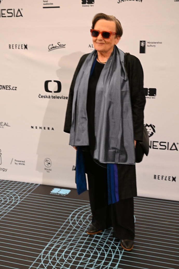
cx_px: 90
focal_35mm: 47
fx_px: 351
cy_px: 134
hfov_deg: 28.6
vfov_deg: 41.9
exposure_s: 1/200
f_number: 5
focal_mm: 47
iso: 3200
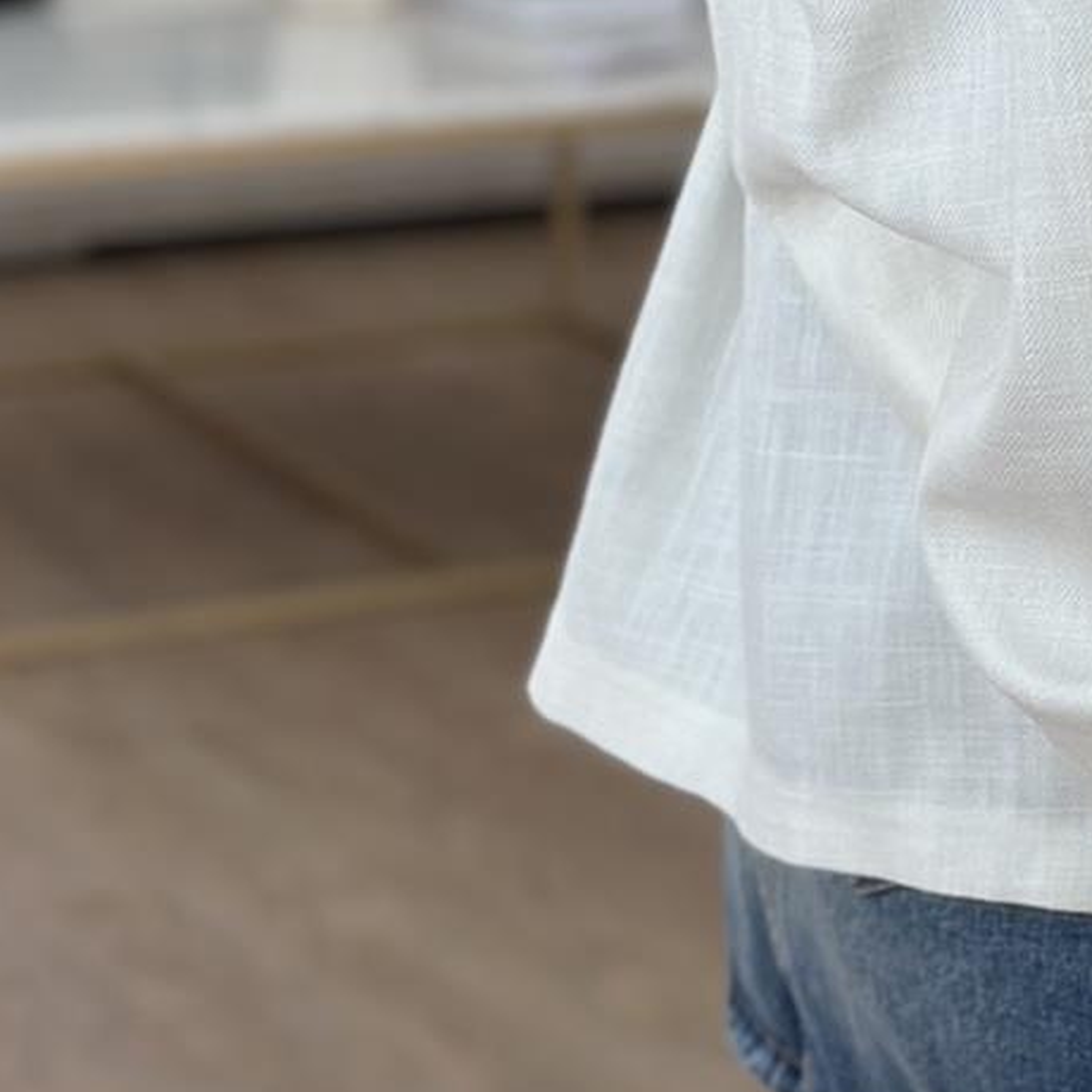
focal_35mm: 148
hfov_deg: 11.6
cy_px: -62
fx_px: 5282
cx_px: 1251
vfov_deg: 11.7
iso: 80
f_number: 1.78
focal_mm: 6.86
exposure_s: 1/308
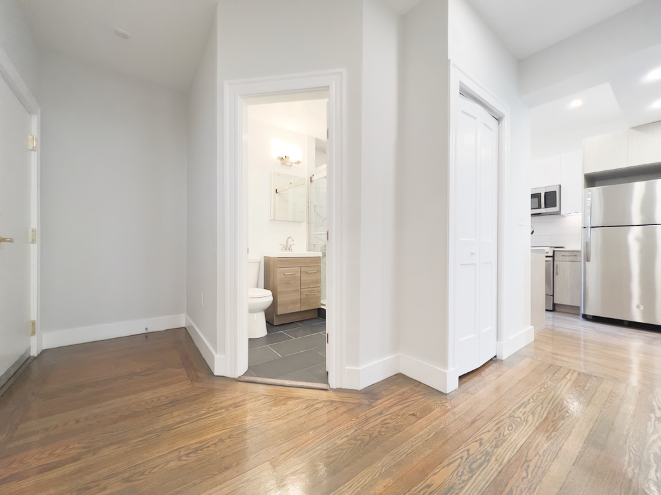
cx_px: 330
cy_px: 248
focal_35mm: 13
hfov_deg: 106.2
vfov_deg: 89.9
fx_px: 248
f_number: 1.8
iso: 160
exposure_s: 1/120
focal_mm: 1.57
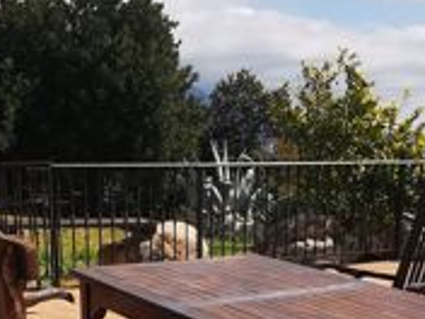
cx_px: 163
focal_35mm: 64
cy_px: 360
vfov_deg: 21.6
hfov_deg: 30.2
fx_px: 786
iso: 50
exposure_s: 1/1748
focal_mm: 2.35
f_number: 2.2
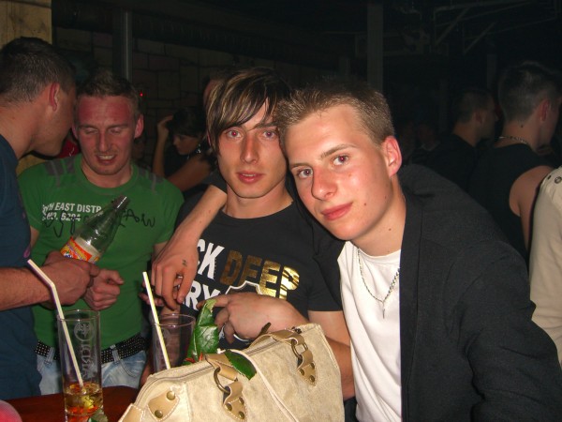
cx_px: 281
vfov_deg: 37.7
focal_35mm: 38
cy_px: 211
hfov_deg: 49.0
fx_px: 617
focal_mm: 7.9
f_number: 2.8
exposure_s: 1/60
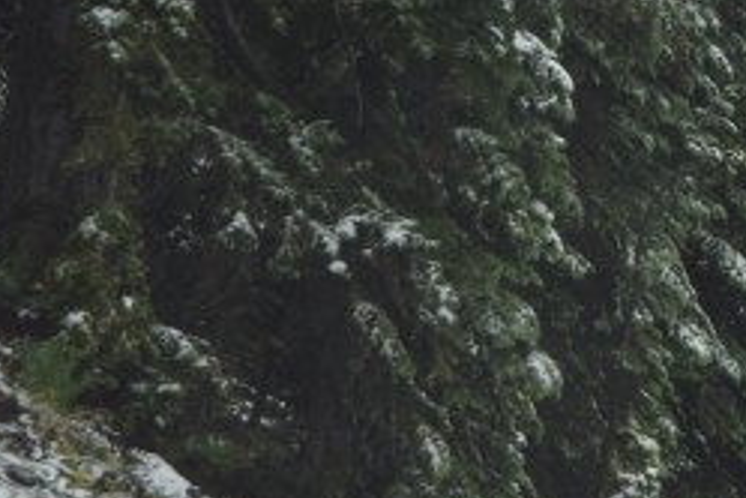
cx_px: 1495
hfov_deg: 5.9
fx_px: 7025
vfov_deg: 4.0
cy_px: -138
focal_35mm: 339
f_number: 6.3
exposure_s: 1/160
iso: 100
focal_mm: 55
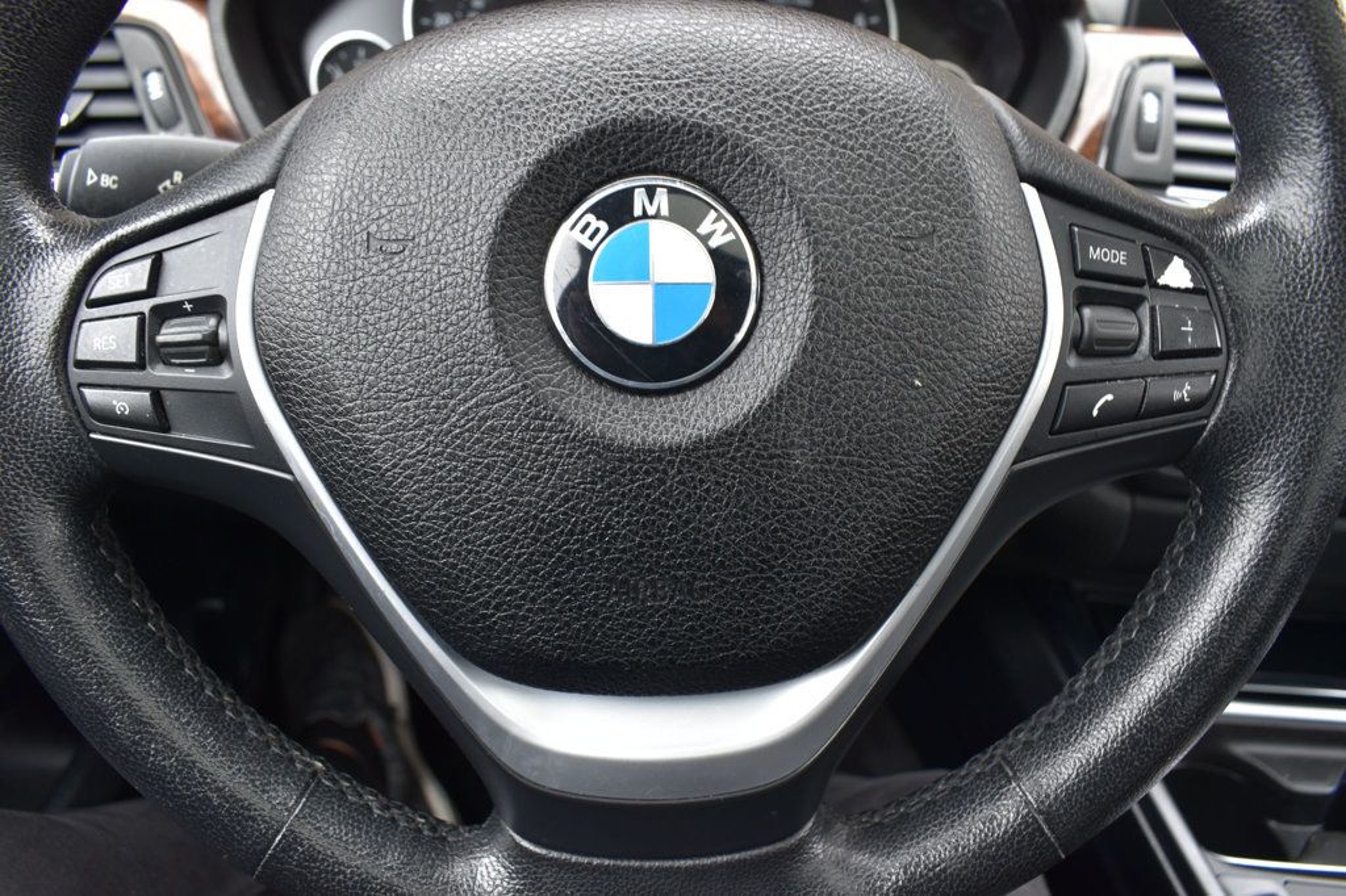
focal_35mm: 27
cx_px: 673
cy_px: 448
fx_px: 1009
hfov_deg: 67.4
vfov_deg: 47.9
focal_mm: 18
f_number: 6.3
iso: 450
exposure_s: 1/15
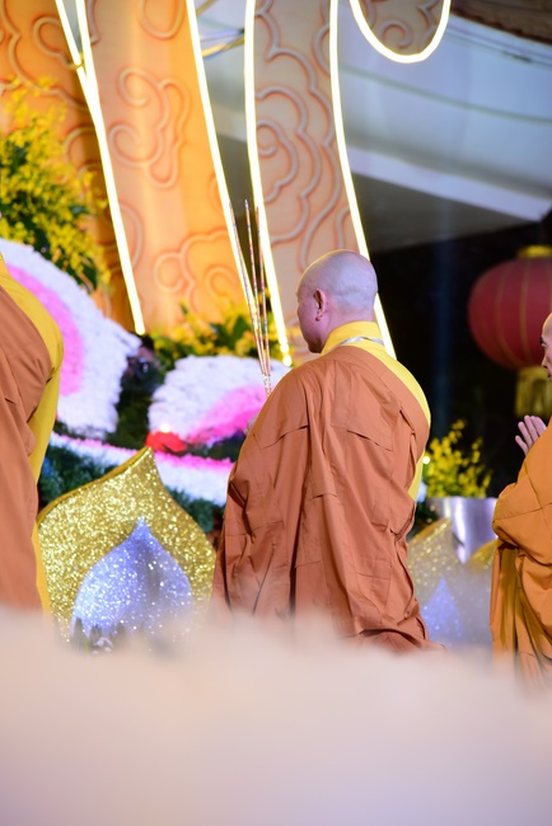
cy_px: 413
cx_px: 276
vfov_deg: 17.1
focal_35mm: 120
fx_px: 2757
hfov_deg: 11.4
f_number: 4
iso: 2000
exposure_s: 1/30
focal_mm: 120
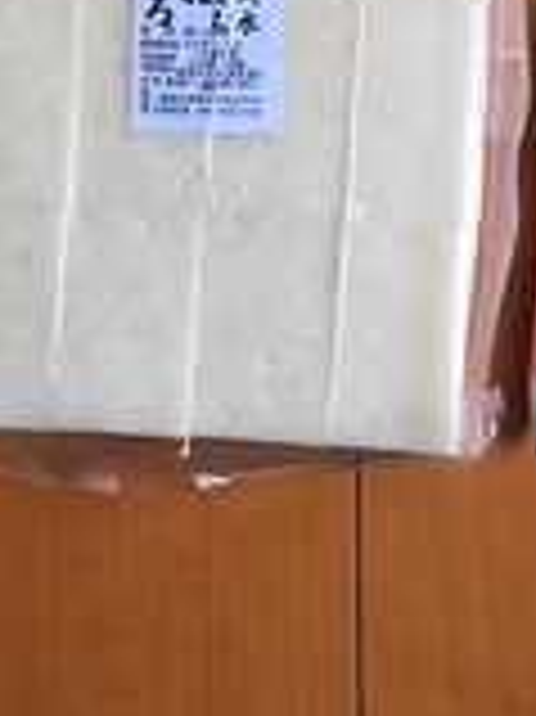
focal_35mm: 73
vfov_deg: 26.1
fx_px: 1509
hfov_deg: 19.5
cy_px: 113
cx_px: -14
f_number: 2.2
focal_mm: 4.15
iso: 40
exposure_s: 1/30
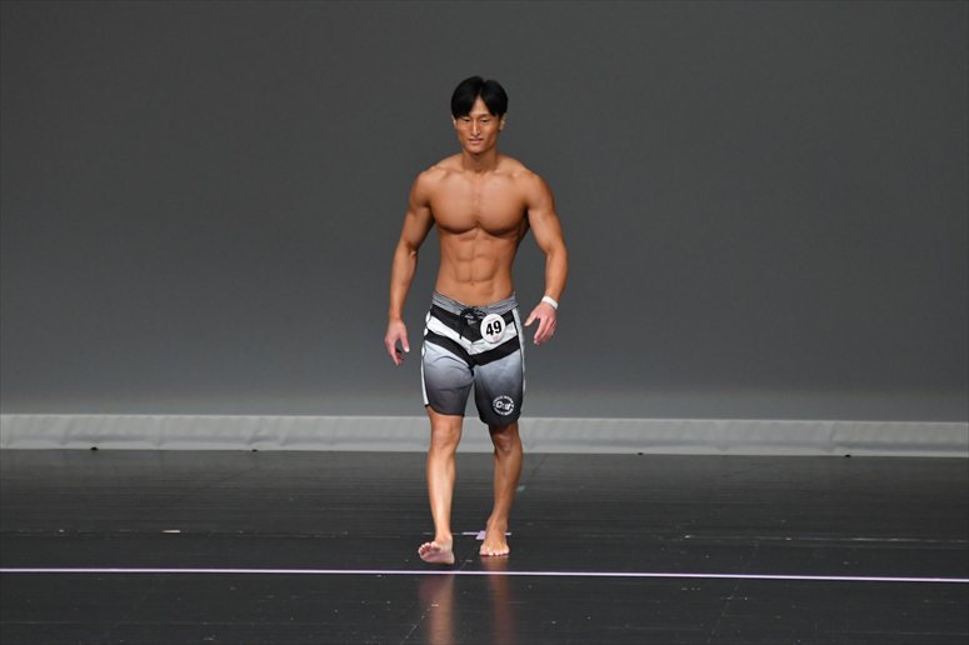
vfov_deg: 4.4
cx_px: 484
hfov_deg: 6.5
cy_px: 322
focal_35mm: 315
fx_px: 8475
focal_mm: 210
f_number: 5.6
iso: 4000
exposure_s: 1/400
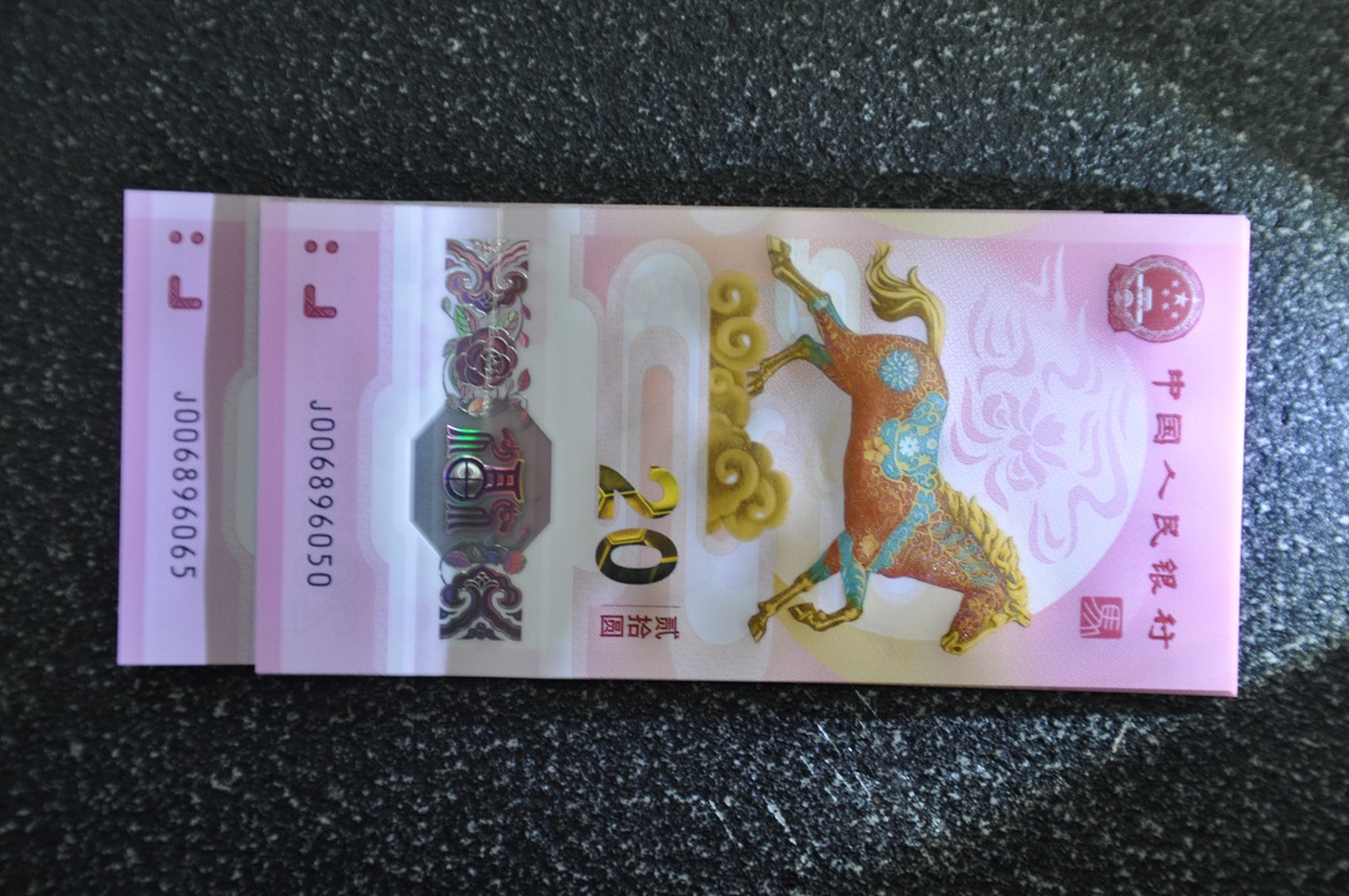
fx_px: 2695
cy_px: 448
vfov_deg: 18.9
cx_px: 674
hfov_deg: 28.1
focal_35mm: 72
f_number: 5.6
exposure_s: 1/30
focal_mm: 48
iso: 400
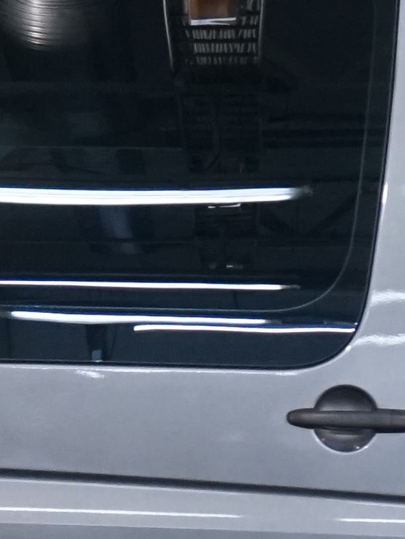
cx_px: -90
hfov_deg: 3.9
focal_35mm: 383
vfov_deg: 5.2
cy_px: 532
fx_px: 5973
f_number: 5.6
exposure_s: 1/50
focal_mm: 54
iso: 2000
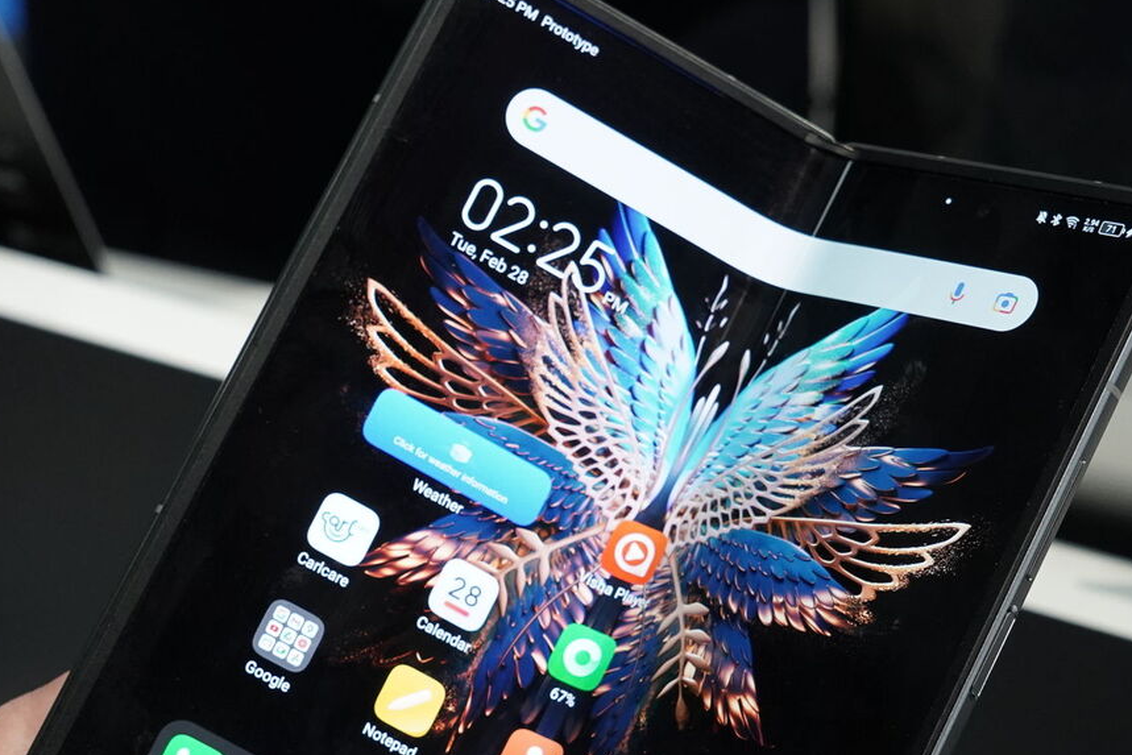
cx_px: 572
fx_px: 3302
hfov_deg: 19.5
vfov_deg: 13.0
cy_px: 603
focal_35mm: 105
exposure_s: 1/160
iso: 2500
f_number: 7.1
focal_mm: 47
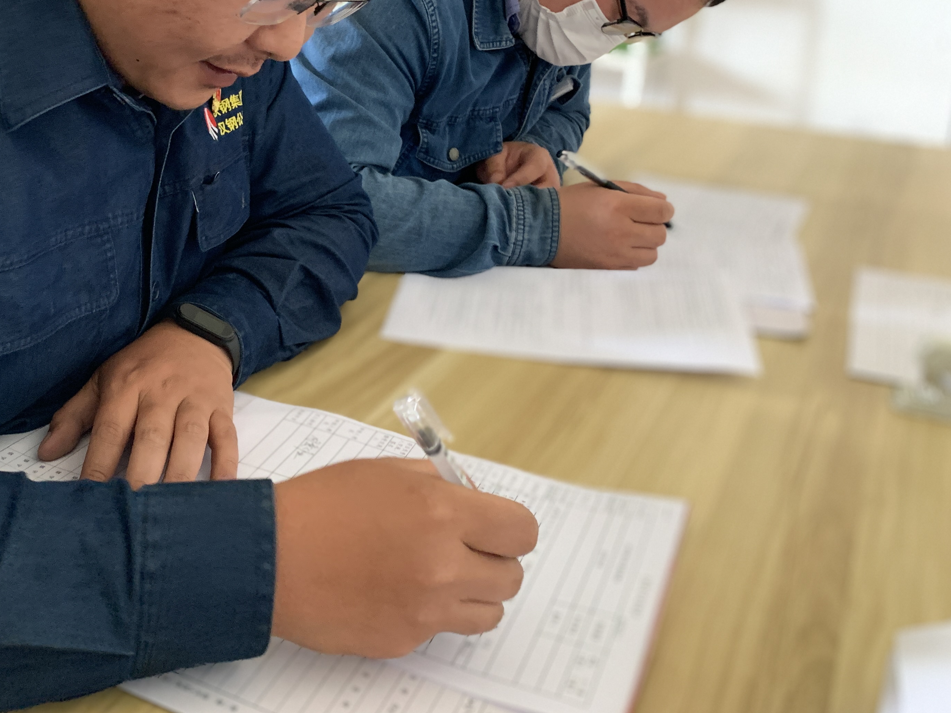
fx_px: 1044
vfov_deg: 37.1
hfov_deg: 47.8
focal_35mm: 38
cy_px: 211
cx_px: 283
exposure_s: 1/42
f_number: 1.8
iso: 400
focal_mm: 4.25
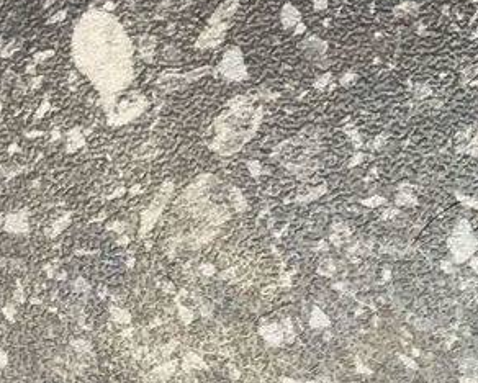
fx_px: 2194
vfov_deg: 8.5
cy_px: 1128
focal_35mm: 155
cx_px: 841
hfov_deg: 11.6
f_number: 2.2
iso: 40
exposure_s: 1/33
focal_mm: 4.15
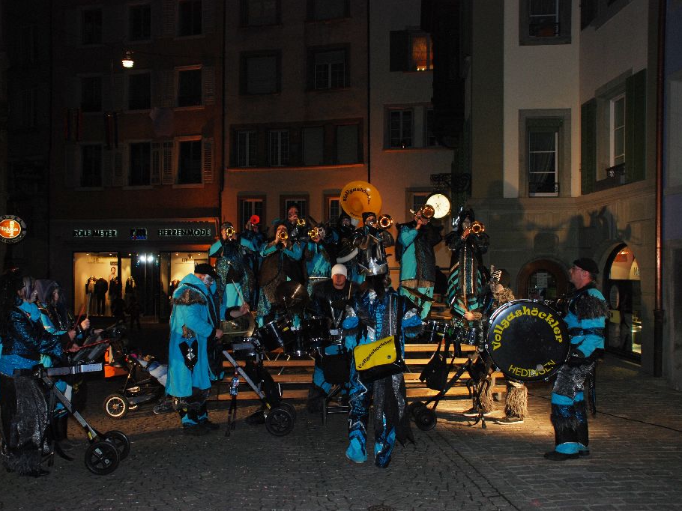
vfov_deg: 36.8
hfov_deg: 47.8
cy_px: 256
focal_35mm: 39
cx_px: 319
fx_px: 768
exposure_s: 1/60
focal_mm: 24
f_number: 4
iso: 200
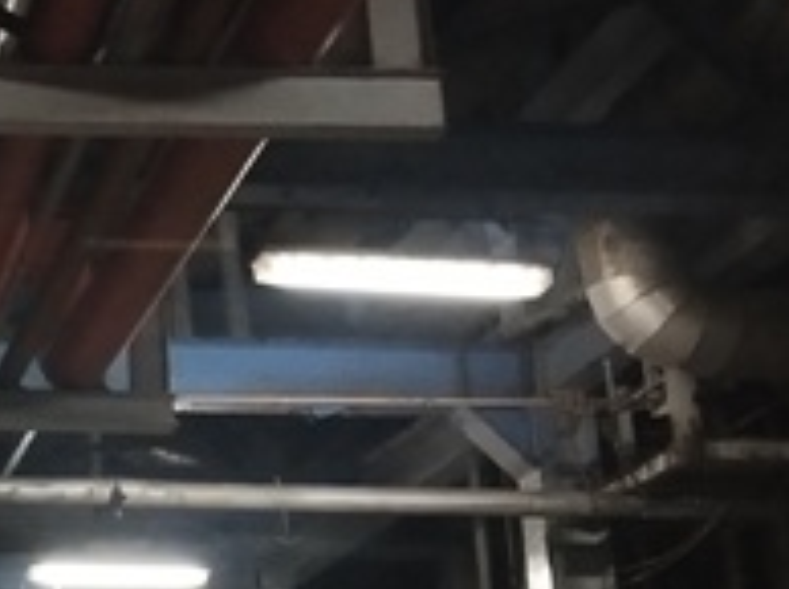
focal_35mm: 93
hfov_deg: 19.7
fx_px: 2117
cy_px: 406
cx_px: -183
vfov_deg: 15.8
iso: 744
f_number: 1.8
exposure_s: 1/20
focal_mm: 3.95
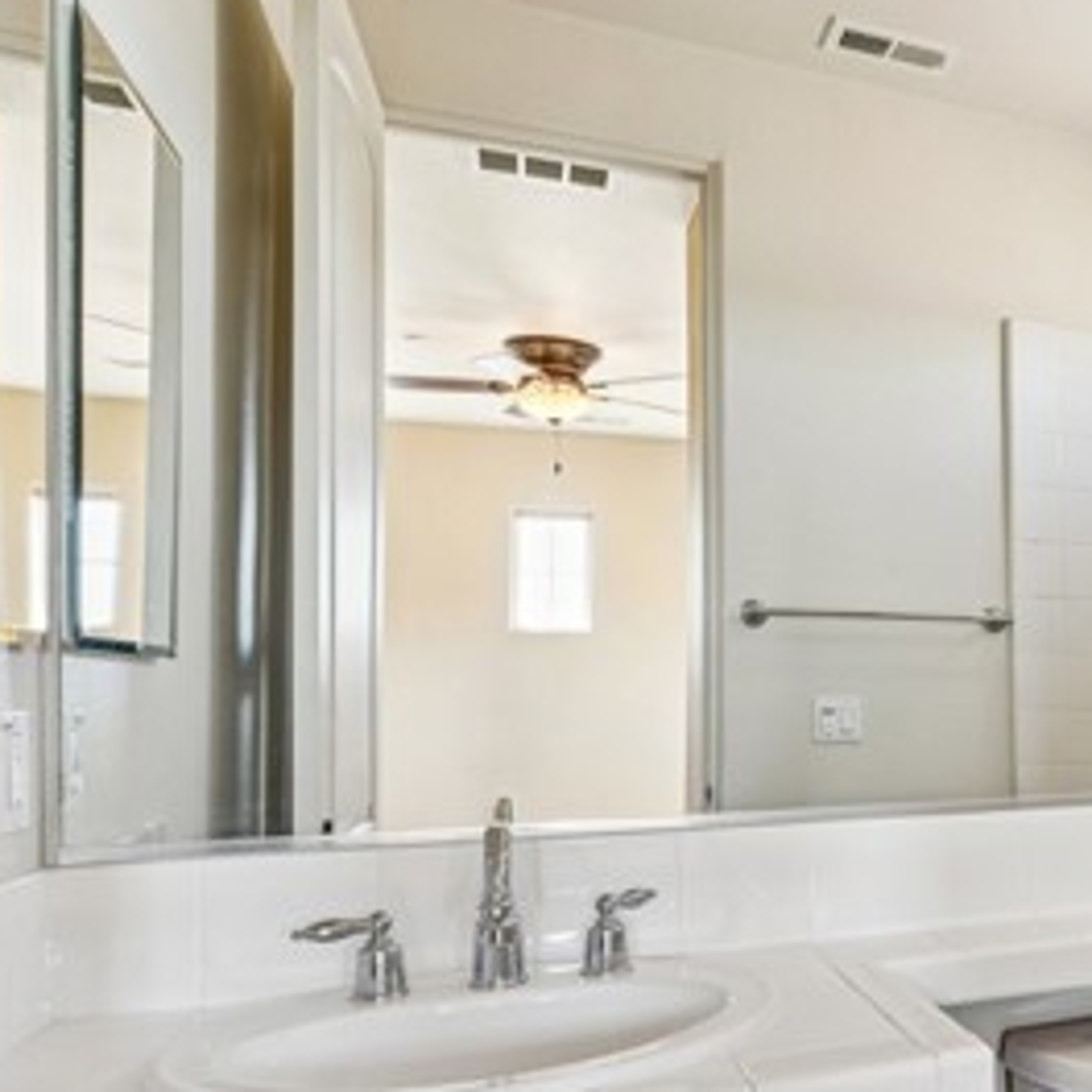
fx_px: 1178
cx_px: 1138
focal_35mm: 33
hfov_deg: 41.8
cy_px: 687
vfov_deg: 49.2
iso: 100
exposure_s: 1
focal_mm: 16
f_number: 13
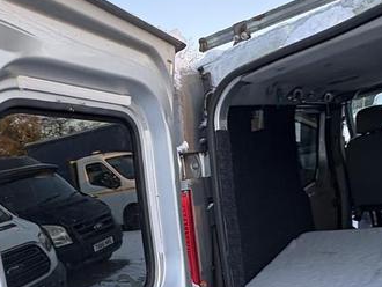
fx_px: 420
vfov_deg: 34.7
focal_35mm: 38
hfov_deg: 48.4
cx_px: 139
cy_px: 280
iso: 100
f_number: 2.2
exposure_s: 1/99
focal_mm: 2.22
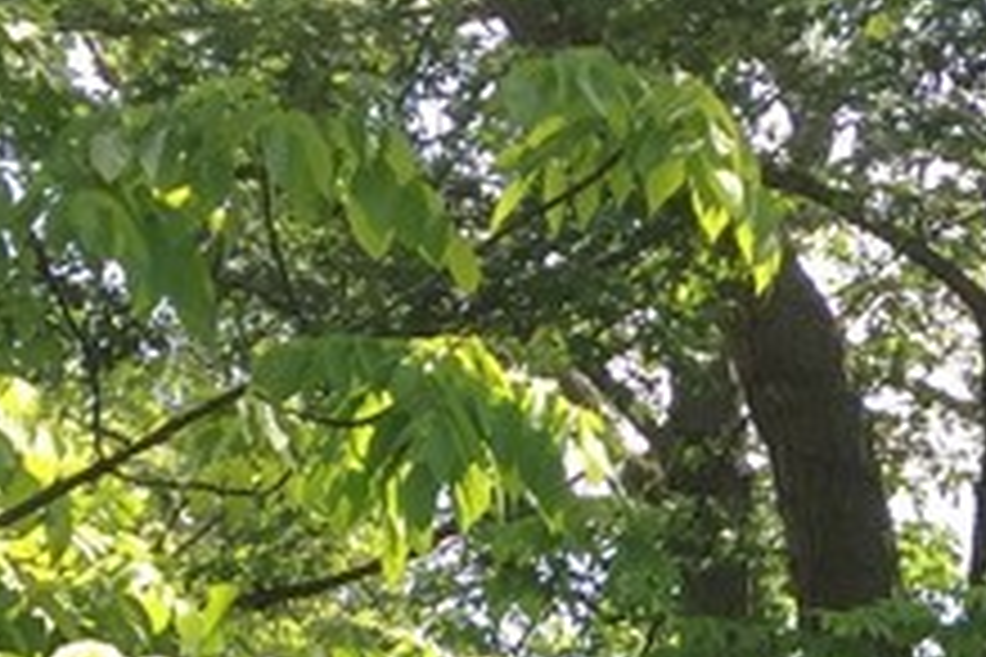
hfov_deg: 14.2
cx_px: 1117
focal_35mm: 141
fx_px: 3862
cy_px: 1624
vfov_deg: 8.8
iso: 32
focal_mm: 4.15
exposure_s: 1/395
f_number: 2.2
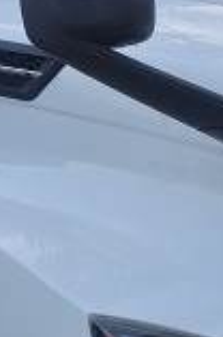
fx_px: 1073
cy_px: 152
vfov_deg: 17.8
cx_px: -24
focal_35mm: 115
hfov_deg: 11.7
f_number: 8
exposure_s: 1/250
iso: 220
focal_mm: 20
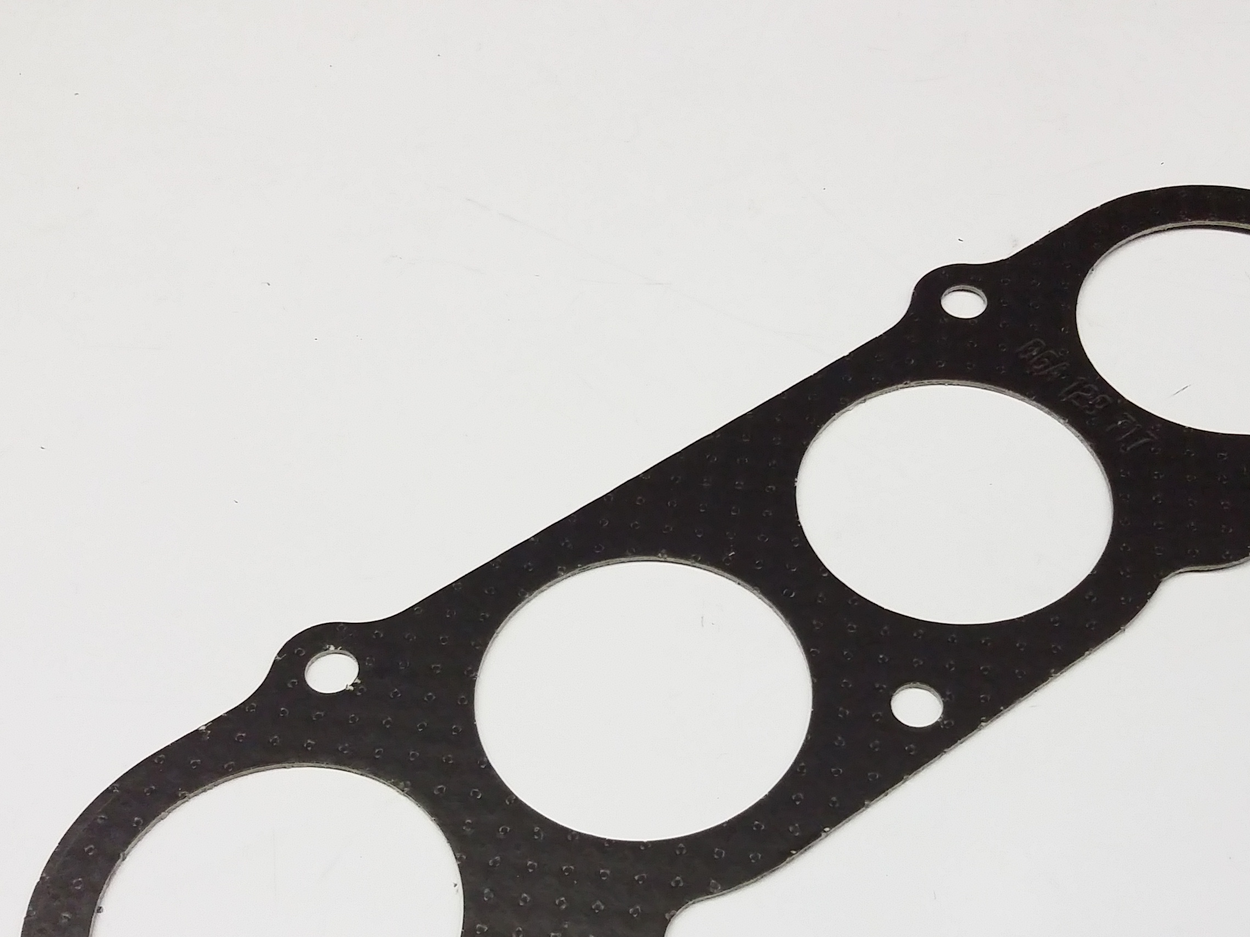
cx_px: 695
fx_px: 1661
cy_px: 655
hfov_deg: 41.2
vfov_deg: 31.2
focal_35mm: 46
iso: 160
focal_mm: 3.4
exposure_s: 1/17
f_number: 2.4
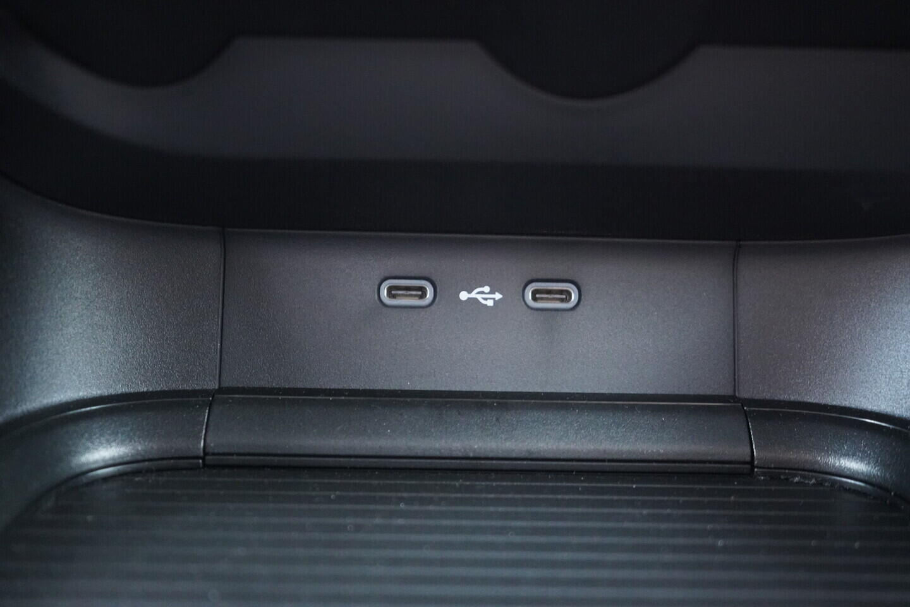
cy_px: 304
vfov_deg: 36.9
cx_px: 455
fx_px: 910
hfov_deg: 53.1
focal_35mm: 36
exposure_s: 1/40
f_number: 2.8
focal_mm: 24
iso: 4000
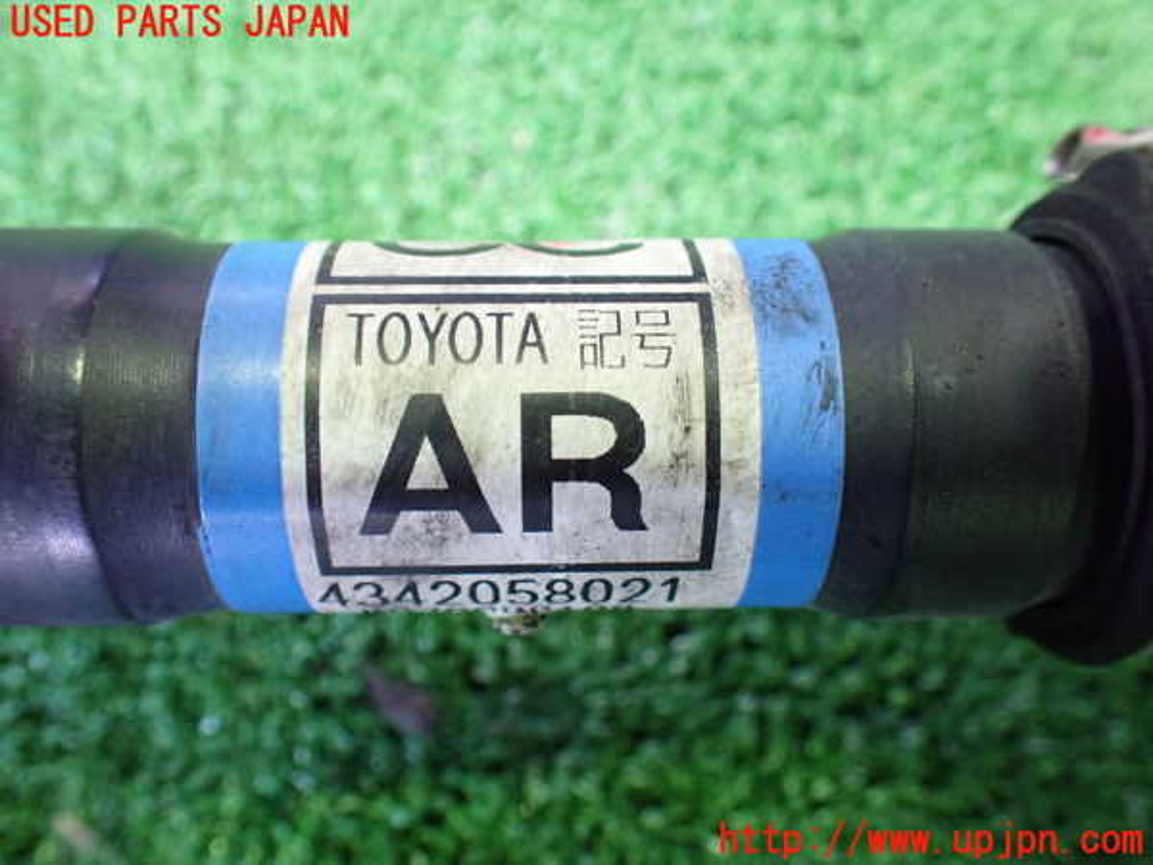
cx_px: 576
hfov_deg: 60.0
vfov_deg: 46.8
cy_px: 432
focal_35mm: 30
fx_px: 999
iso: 800
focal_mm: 5.4
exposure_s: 1/30
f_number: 2.3
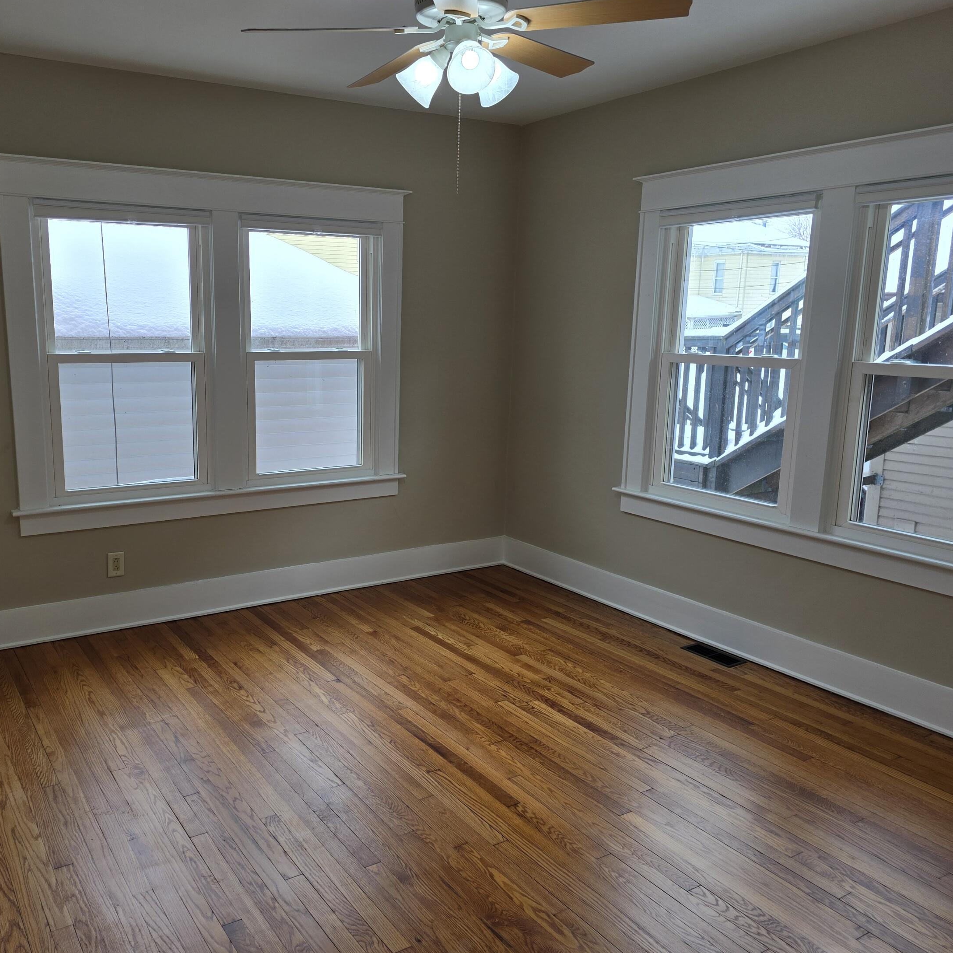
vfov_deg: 57.3
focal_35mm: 28
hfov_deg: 56.5
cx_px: 346
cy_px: 481
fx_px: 872
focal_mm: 6.3
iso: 40
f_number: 1.7
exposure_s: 1/120
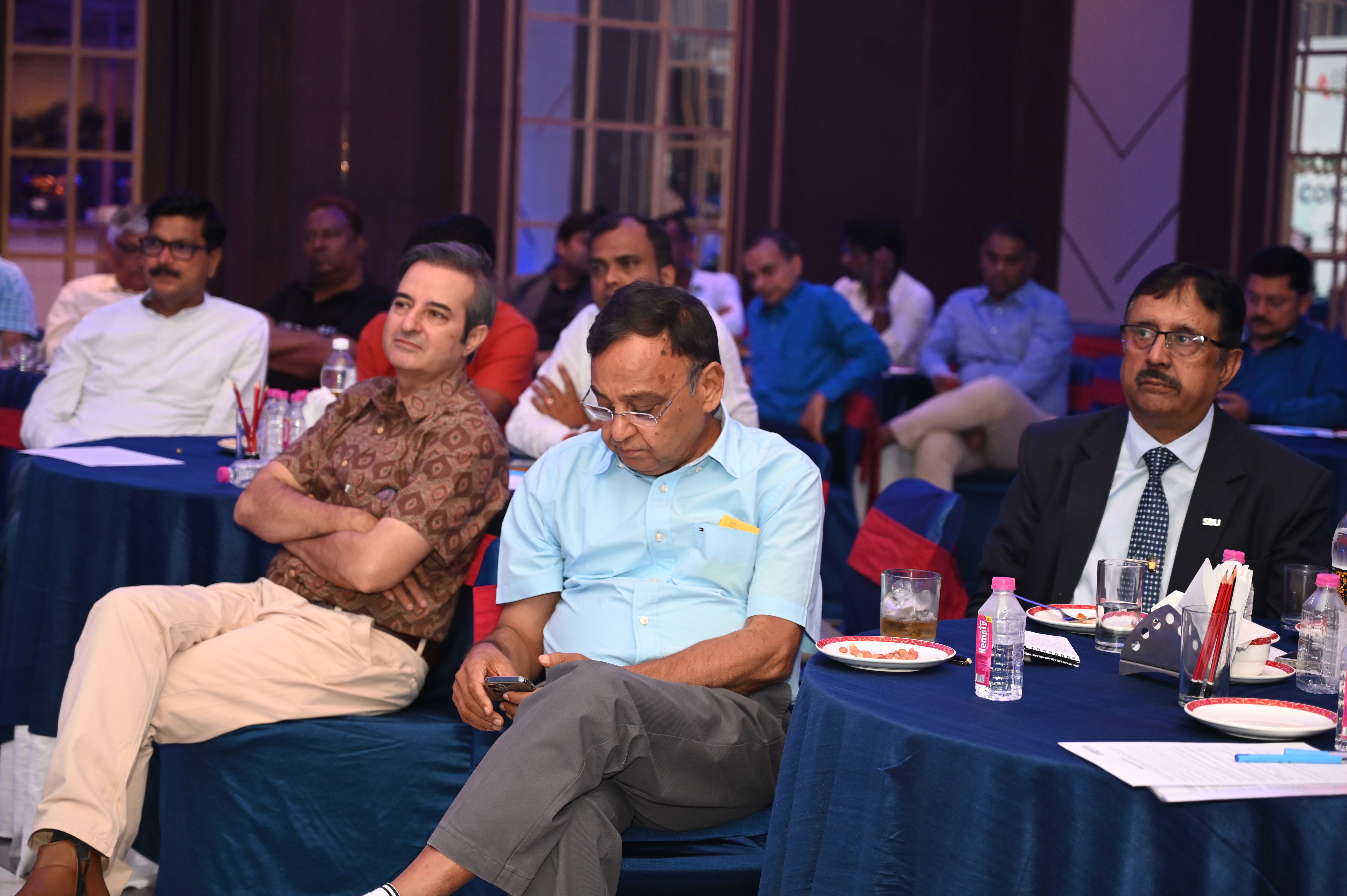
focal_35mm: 70
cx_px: 674
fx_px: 2617
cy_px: 448
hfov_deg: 28.9
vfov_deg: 19.4
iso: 2000
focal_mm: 70
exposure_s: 1/160
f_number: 4
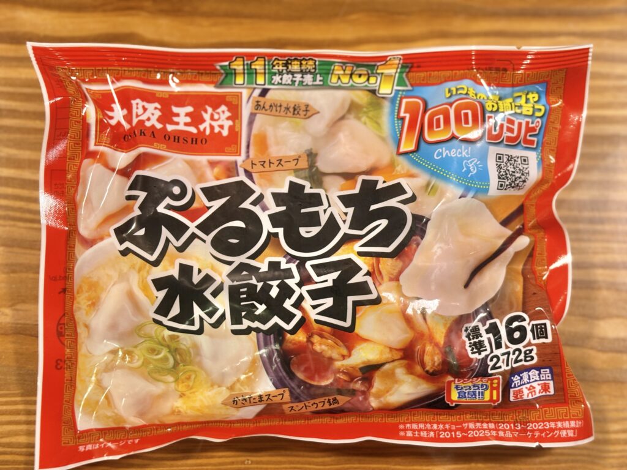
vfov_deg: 28.0
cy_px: 235
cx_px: 314
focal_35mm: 52
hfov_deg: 36.8
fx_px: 942
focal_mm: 5.96
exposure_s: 1/60
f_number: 1.6
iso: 80
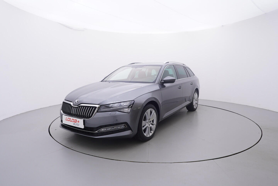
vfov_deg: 56.2
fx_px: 174
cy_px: 93
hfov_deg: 77.3
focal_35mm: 22
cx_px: 139
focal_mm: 15
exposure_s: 1/80
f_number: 5
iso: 200
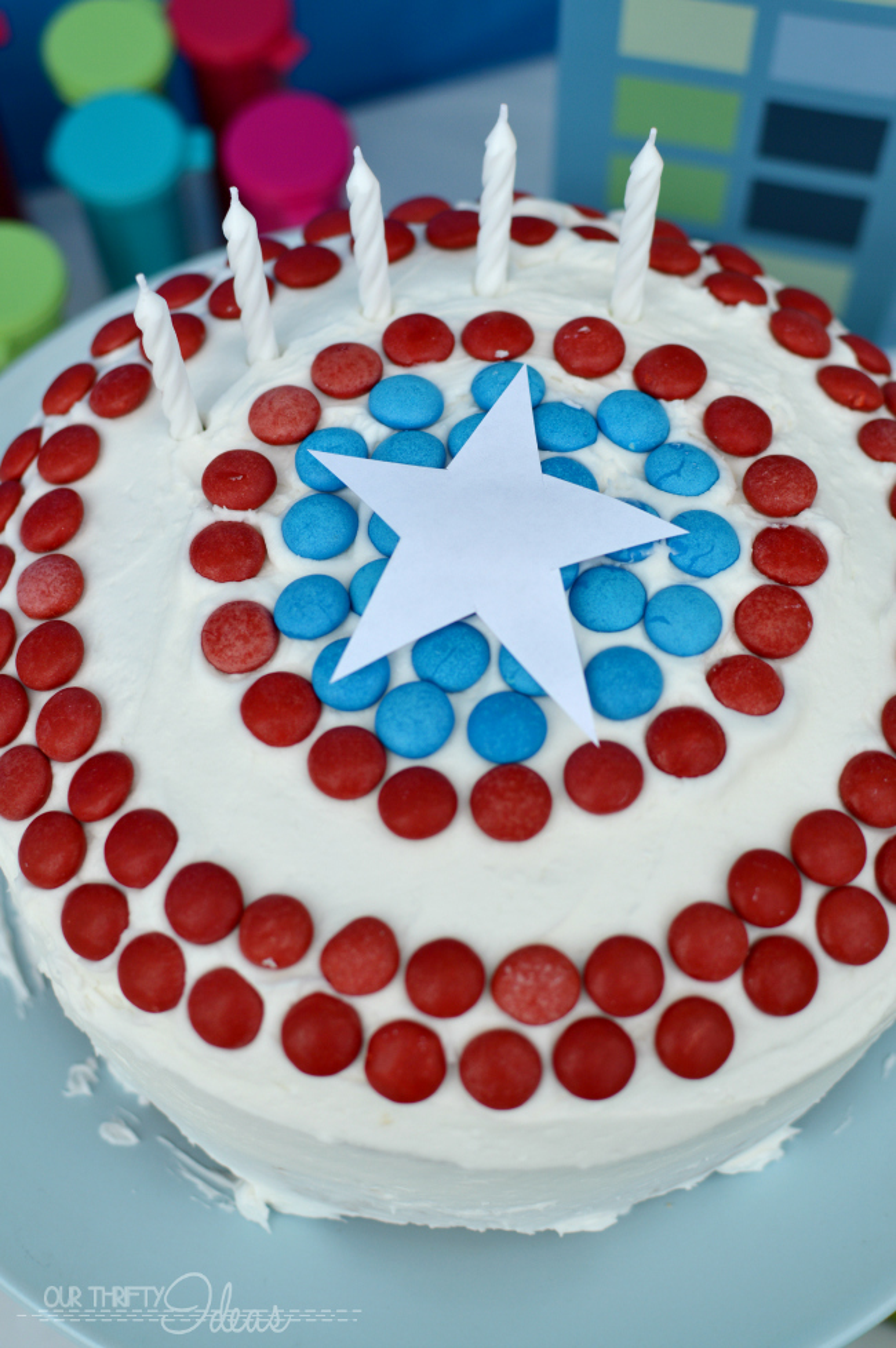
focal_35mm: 52
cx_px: 448
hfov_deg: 25.7
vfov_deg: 37.9
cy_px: 674
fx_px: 1964
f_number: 4
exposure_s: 1/1250
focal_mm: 35
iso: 100
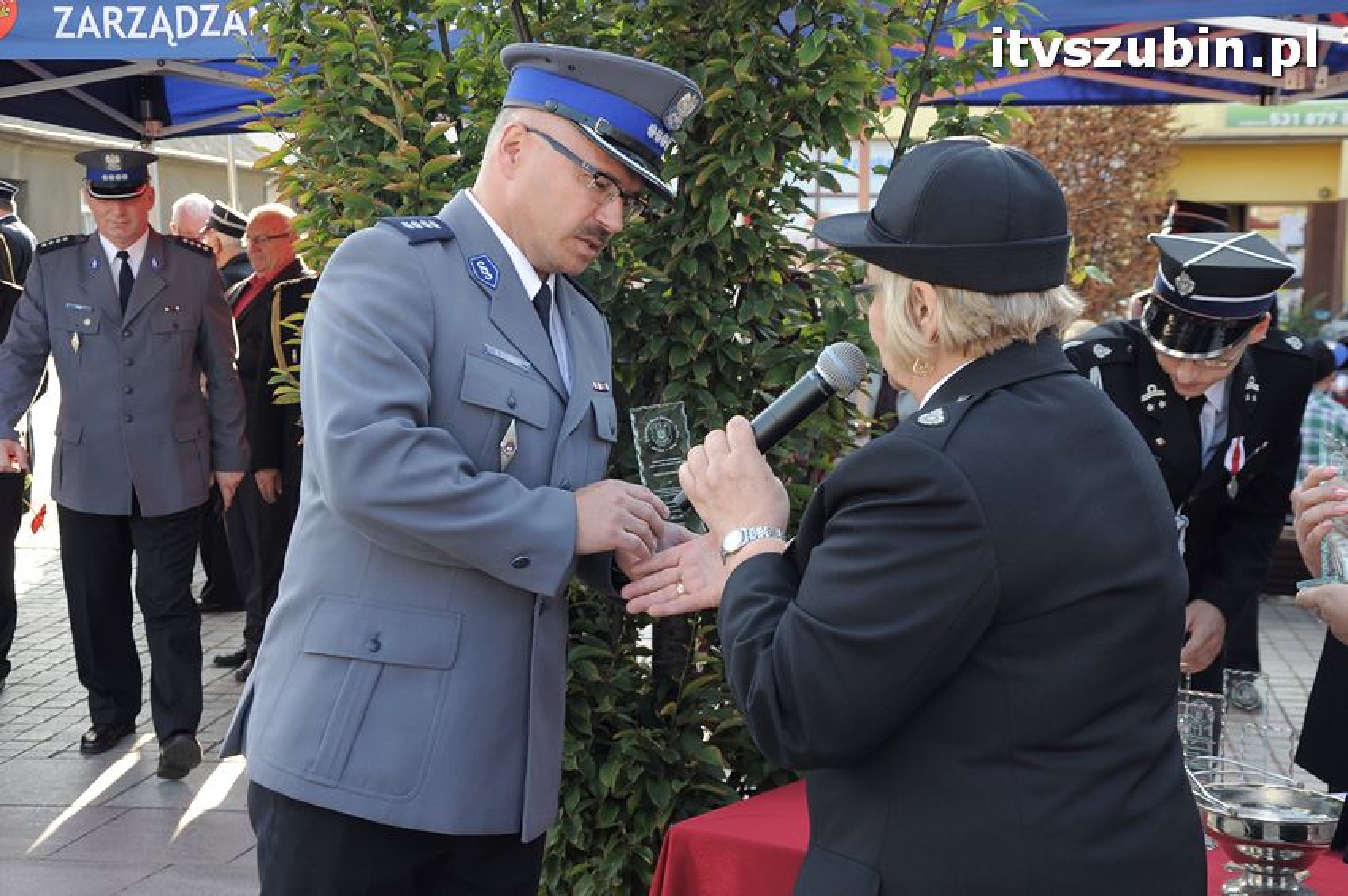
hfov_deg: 35.1
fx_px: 2132
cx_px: 674
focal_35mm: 57
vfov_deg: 23.7
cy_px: 448
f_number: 6.3
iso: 400
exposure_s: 1/160
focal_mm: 38
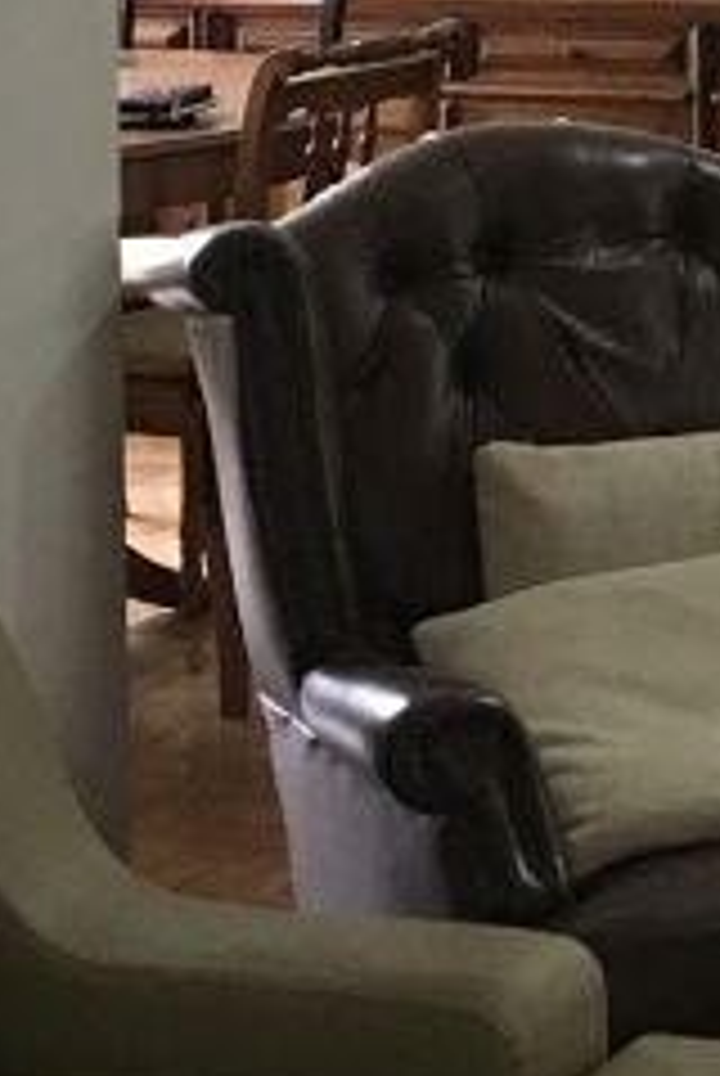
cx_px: 1692
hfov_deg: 9.5
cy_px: -194
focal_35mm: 129
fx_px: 3859
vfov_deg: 15.3
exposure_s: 1/15
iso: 80
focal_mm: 4.15
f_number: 2.2
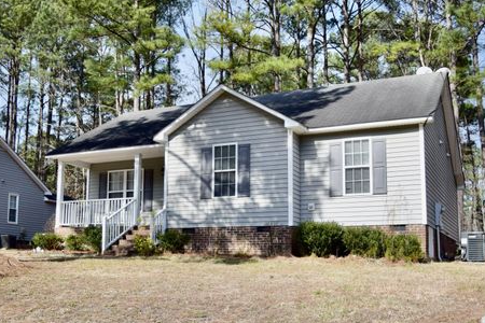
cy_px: 177
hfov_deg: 61.9
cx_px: 260
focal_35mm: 30
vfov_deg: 43.6
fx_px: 404
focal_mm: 18
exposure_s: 1/2500
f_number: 3.5
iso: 200
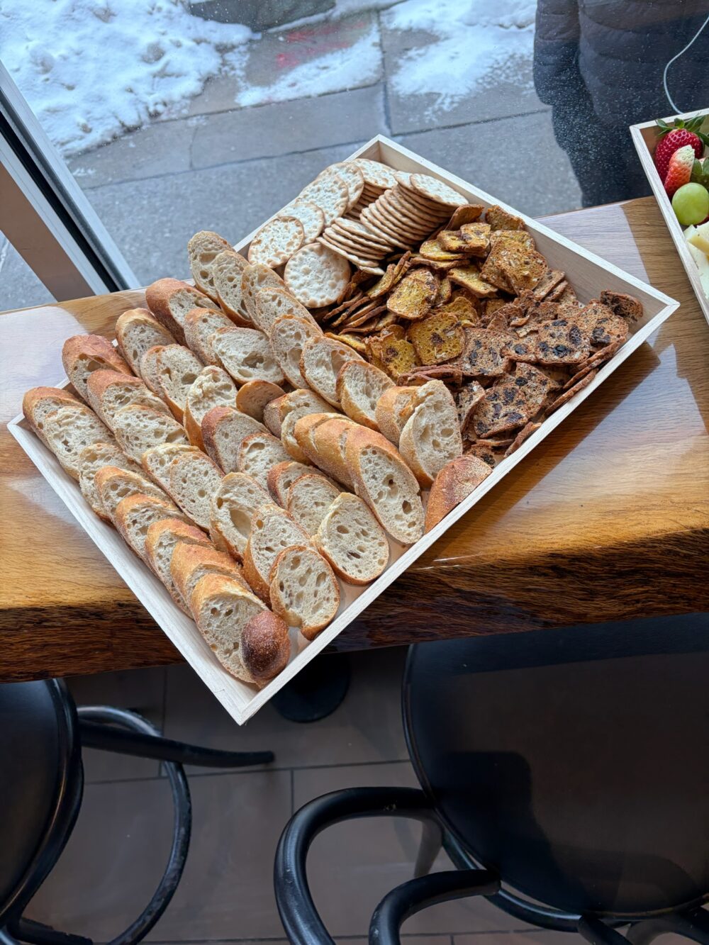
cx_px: 354
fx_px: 710
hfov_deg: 53.1
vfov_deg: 67.3
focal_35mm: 26
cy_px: 472
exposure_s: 1/127
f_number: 1.6
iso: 32
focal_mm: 5.96
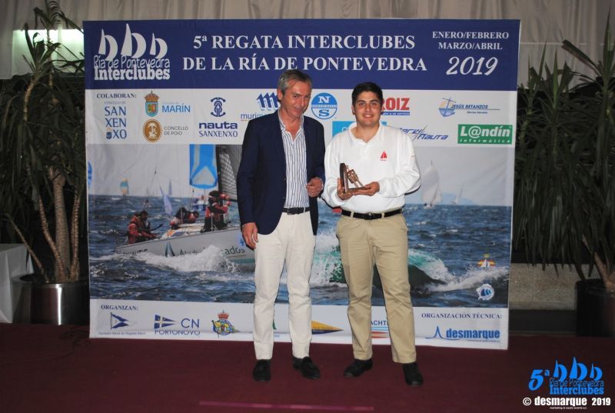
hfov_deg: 49.5
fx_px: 668
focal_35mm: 39
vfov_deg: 34.4
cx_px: 308
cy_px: 206
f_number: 4.2
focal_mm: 26
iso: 200
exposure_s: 1/60
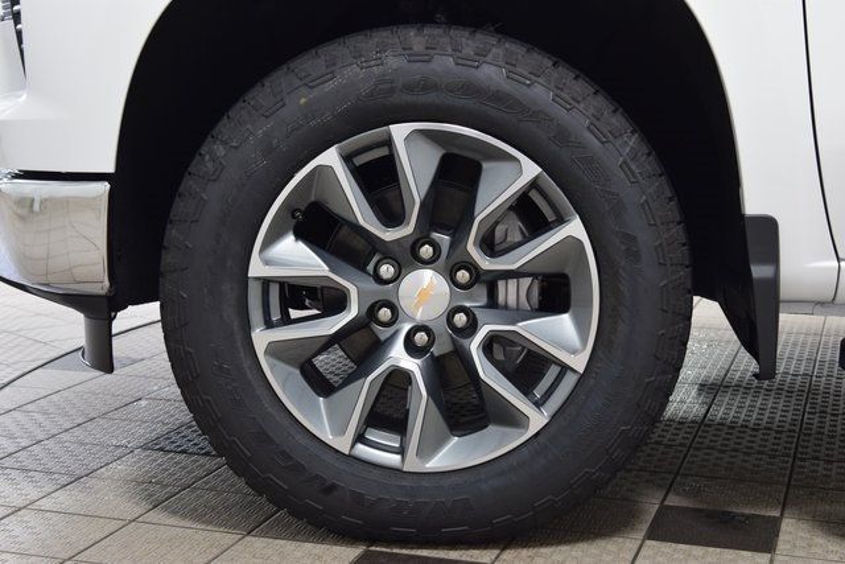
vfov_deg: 21.6
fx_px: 1479
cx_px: 422
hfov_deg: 31.9
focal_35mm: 63
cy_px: 282
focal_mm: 42
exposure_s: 1/15
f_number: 6.3
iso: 640
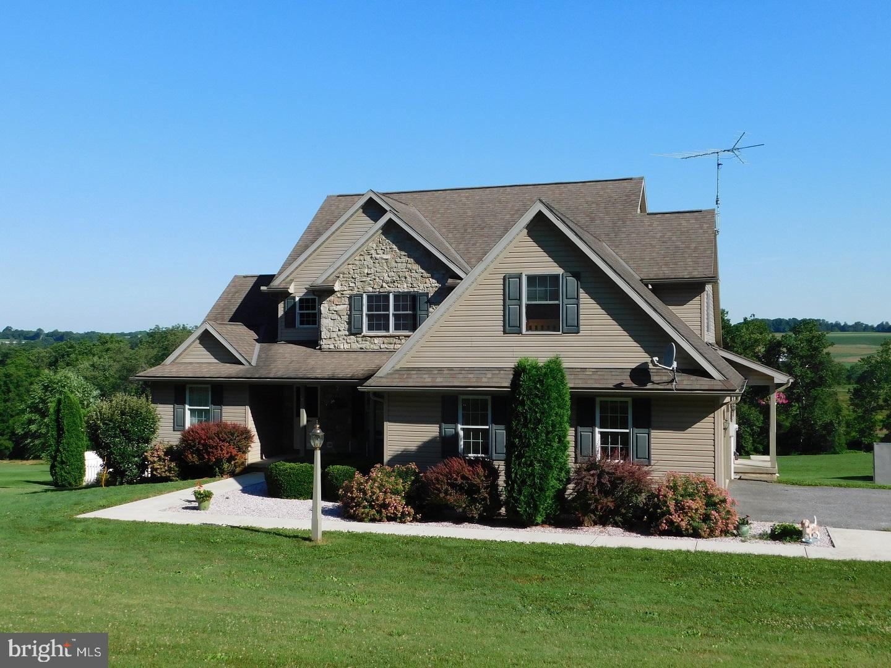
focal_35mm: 36
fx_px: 927
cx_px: 446
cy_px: 334
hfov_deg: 51.4
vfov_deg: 39.7
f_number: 3.5
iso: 125
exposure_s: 1/1250
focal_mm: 6.3
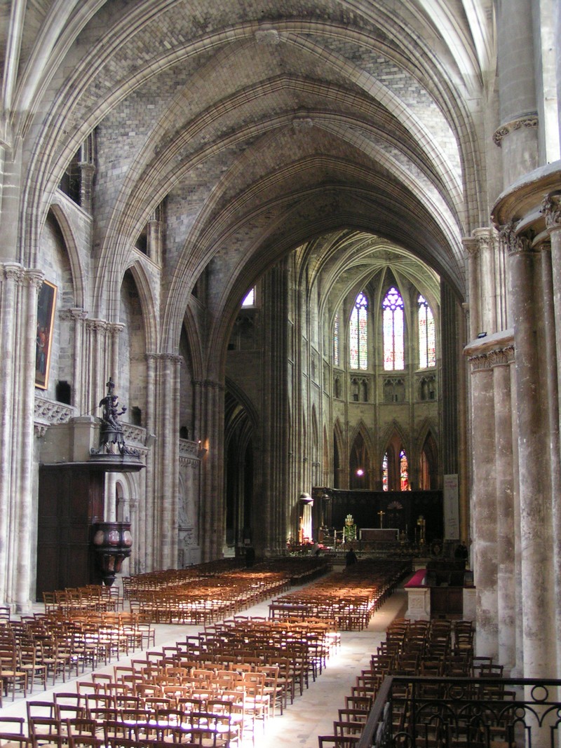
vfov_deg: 47.9
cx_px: 280
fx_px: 843
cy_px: 374
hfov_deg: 36.8
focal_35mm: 39
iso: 200
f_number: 2.8
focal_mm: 6
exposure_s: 1/25
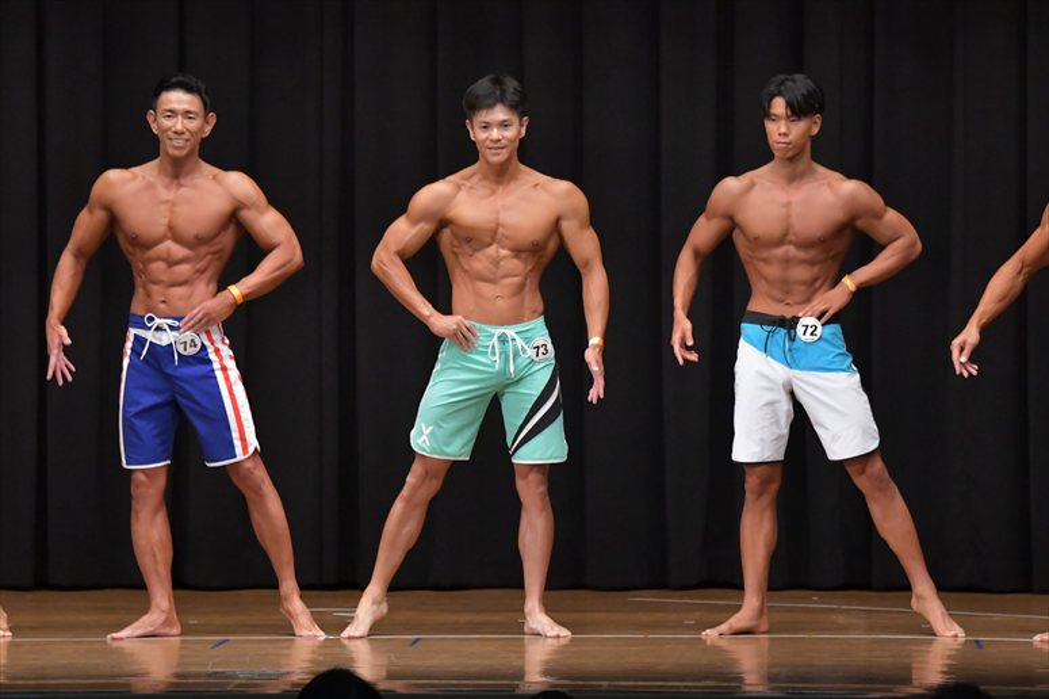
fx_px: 6320
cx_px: 524
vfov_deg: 6.3
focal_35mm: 217
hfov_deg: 9.5
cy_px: 350
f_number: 5.6
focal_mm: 145
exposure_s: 1/400
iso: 6400
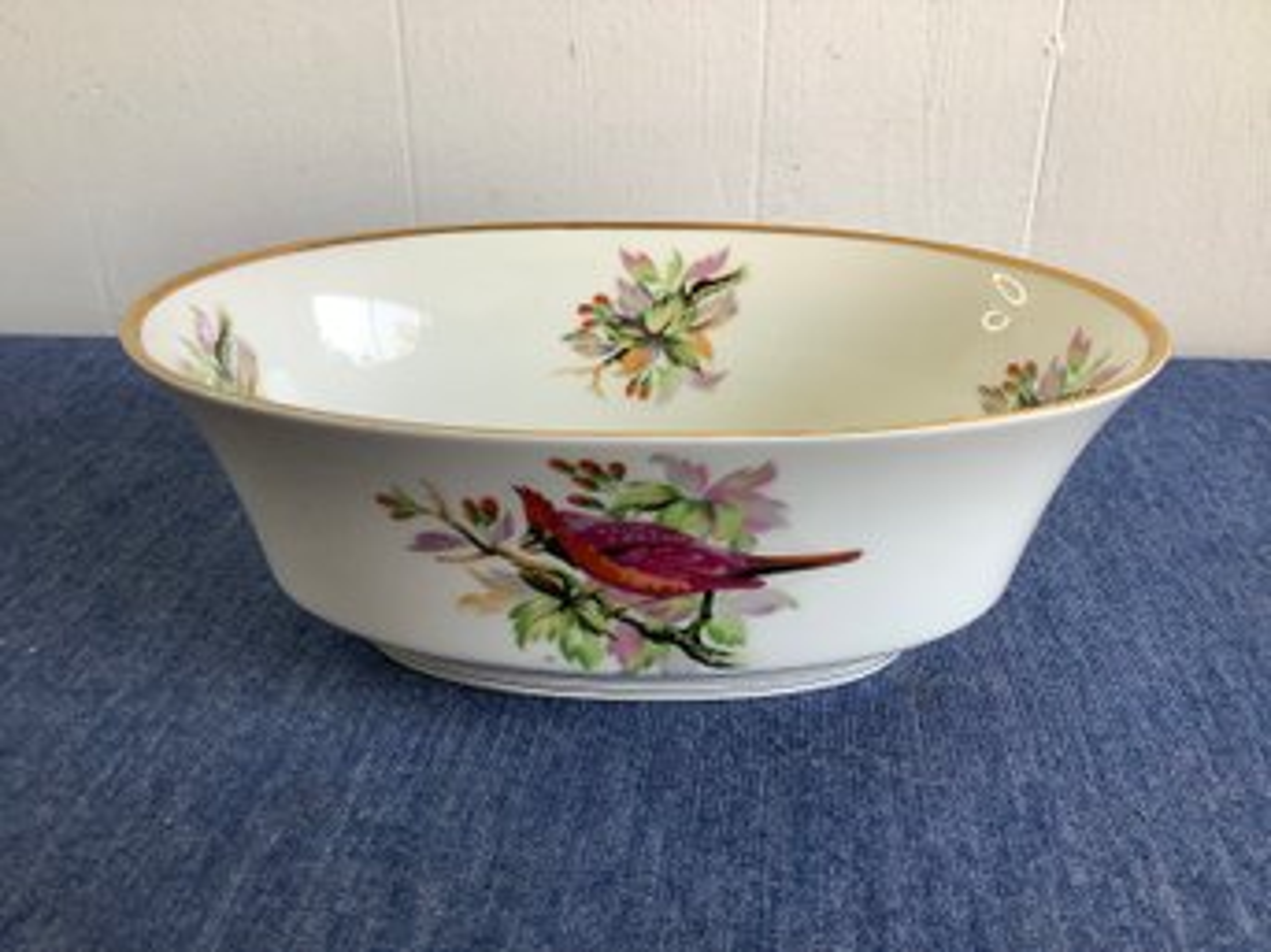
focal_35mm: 31
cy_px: 476
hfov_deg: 58.4
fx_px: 1138
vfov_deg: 45.4
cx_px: 636
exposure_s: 1/100
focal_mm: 3.3
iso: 64
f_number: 2.4
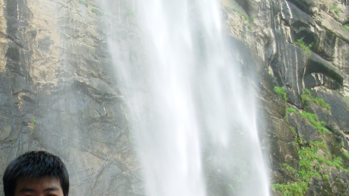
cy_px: 241
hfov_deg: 18.2
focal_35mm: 117
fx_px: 1083
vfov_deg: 10.2
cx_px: 78
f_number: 3.2
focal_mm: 8.5
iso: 50
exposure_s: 1/55.4
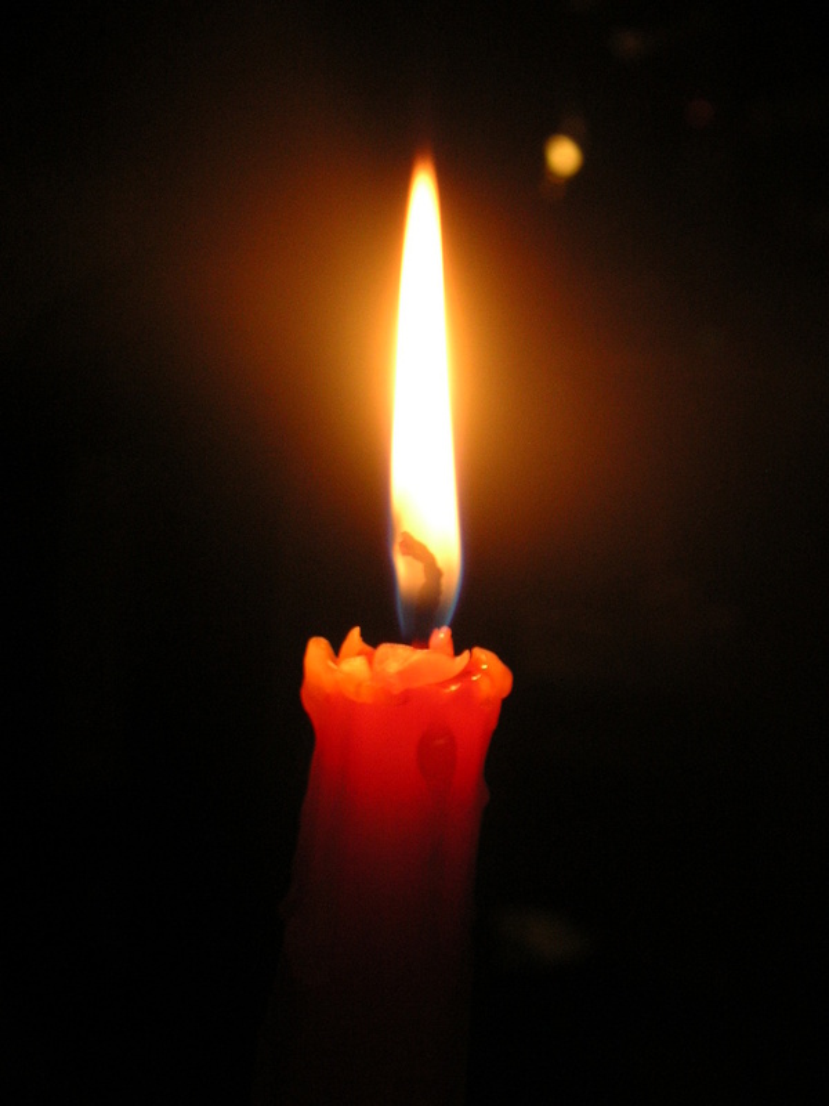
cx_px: 414
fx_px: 3065
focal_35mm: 96
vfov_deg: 20.4
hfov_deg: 15.4
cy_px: 553
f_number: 4.9
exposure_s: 1/10
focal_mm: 15.9
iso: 100
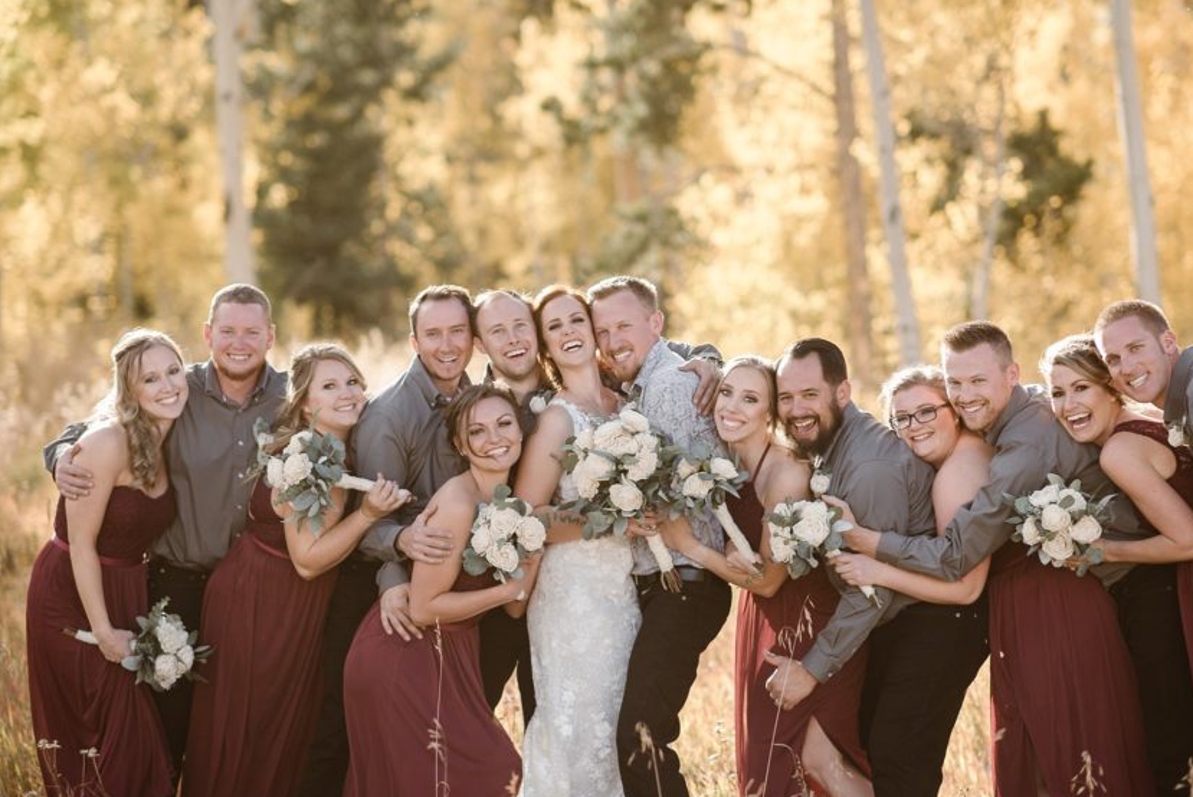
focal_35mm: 105
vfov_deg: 13.1
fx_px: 3482
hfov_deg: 19.4
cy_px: 396
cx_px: 623
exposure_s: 1/1600
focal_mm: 85
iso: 200
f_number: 2
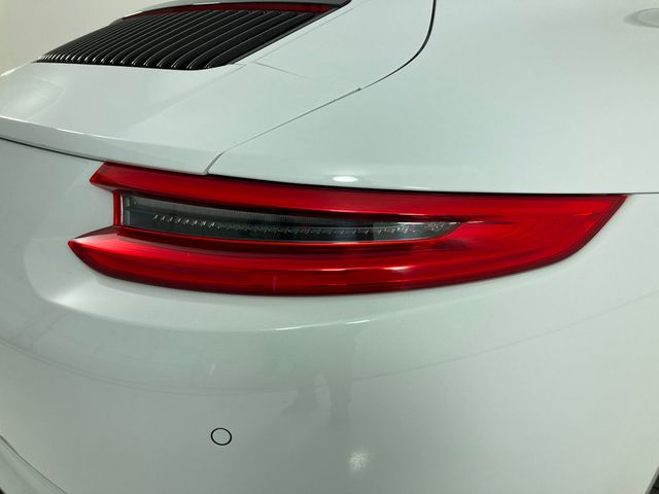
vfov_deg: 49.7
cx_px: 330
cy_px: 247
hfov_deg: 63.4
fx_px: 533
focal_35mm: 28
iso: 20
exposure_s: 1/312
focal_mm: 3.99
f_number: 1.8
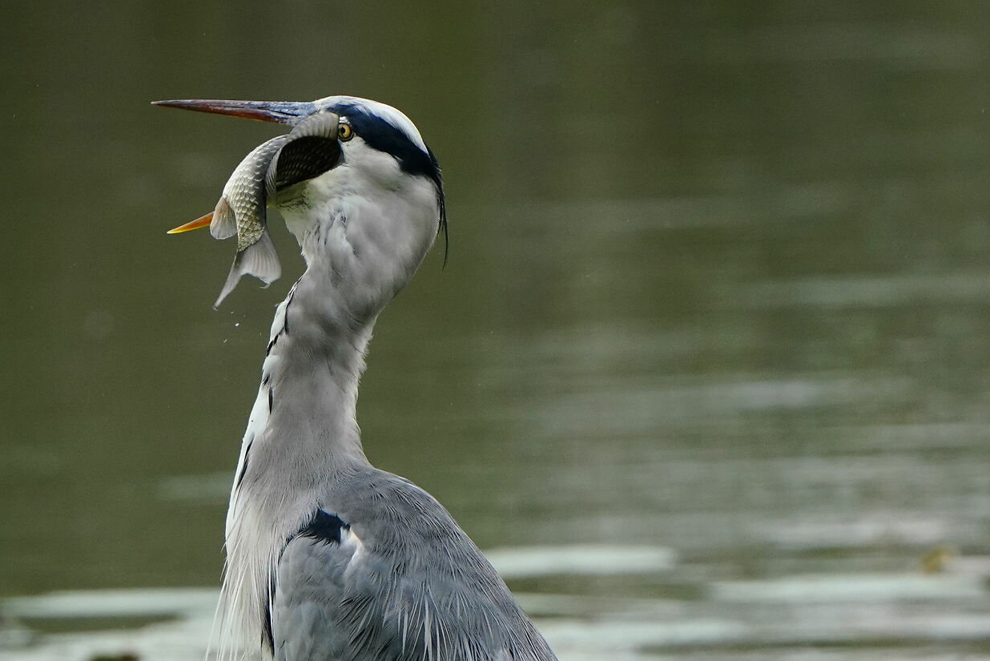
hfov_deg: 1.2
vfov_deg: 0.8
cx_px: 206
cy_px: 609
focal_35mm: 1747
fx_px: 48057
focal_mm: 600
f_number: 8
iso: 1000
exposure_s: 1/800
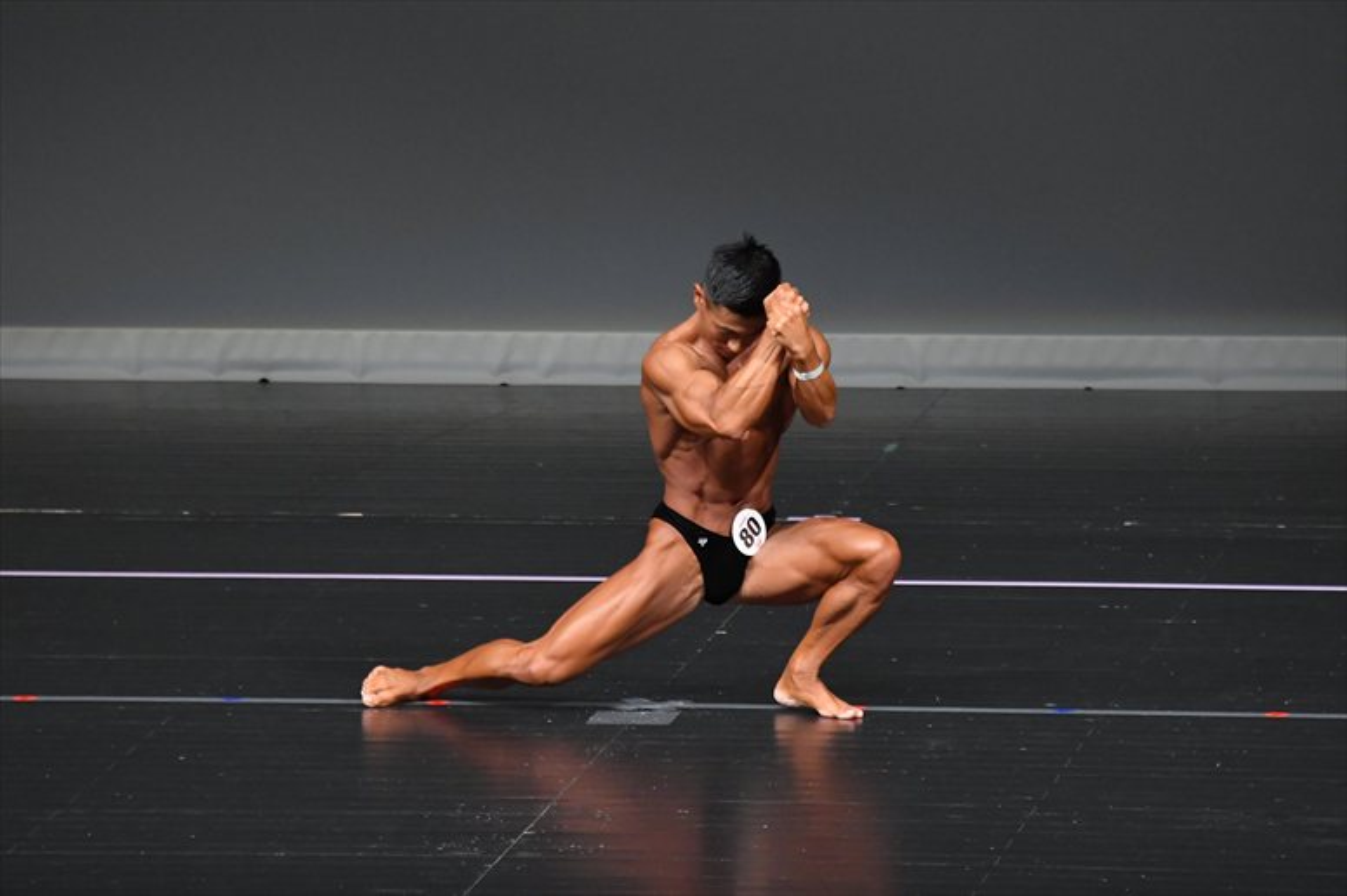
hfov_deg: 5.5
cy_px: 448
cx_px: 674
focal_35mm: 375
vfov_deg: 3.7
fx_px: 14025
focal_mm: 250
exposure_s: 1/400
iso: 4000
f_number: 5.6
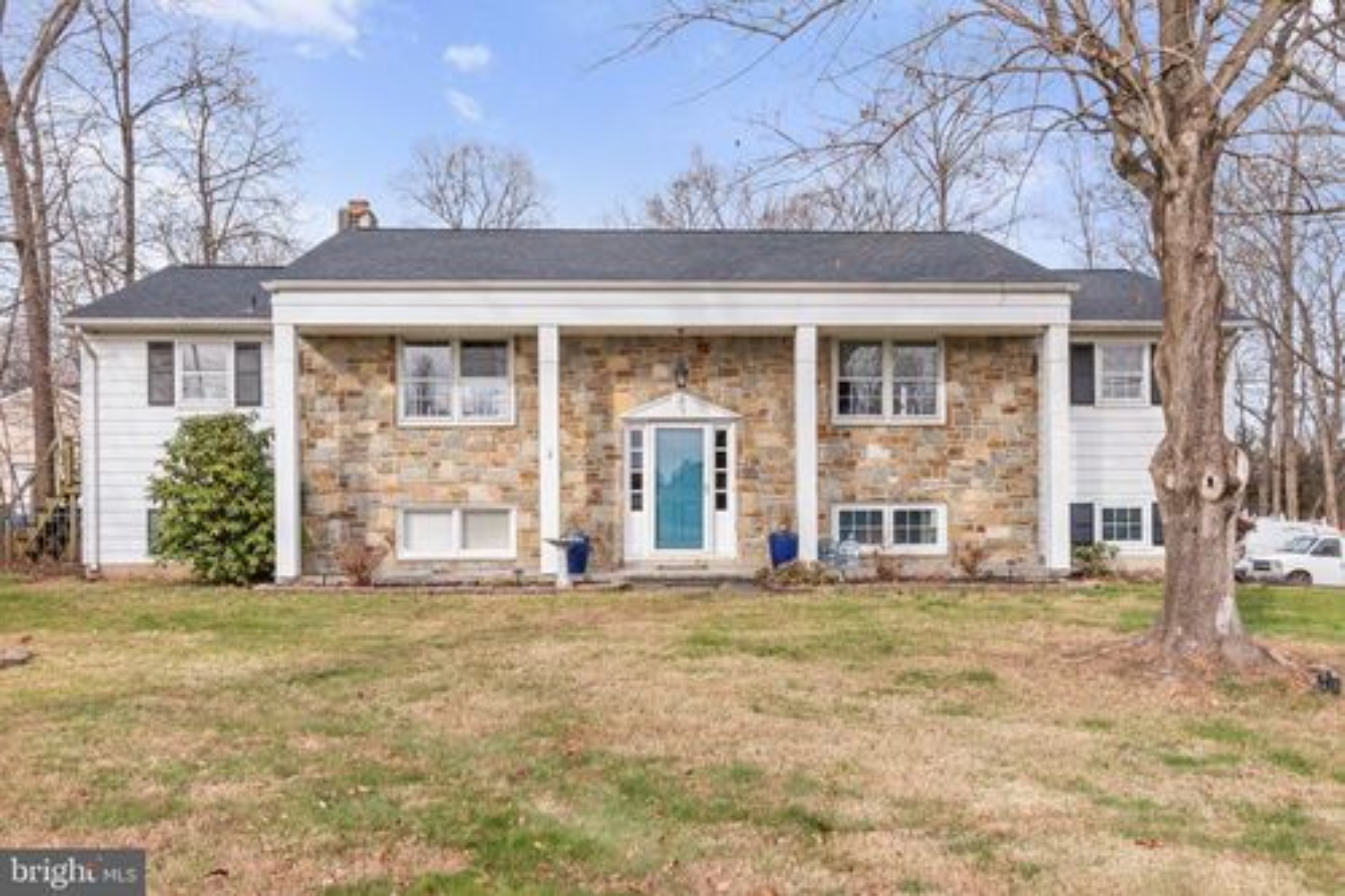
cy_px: 448
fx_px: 1120
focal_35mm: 30
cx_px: 672
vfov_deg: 43.6
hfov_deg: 61.9
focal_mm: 20
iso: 400
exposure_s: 1/250
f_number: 9
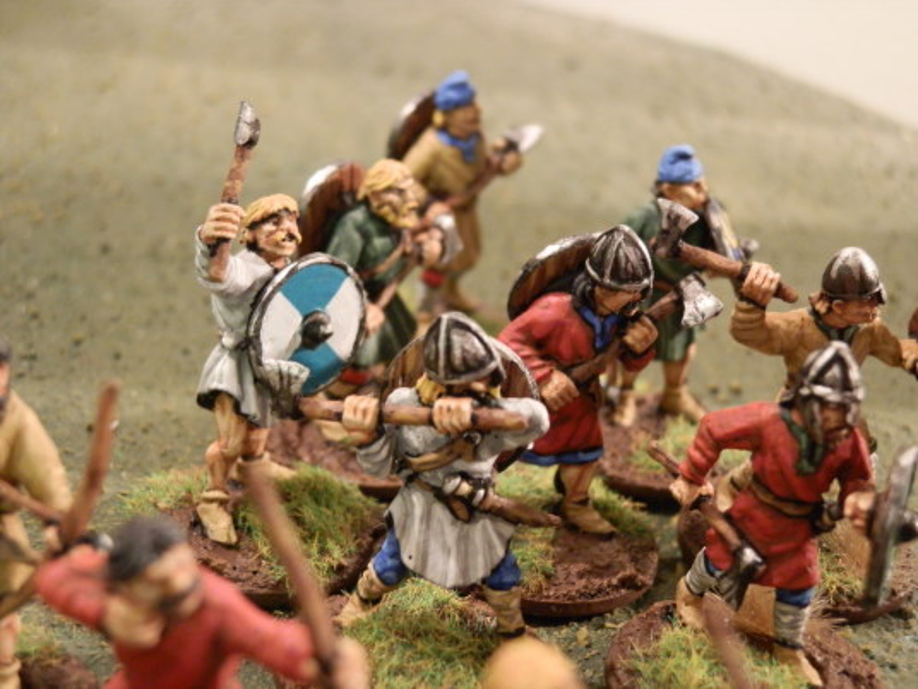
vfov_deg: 24.0
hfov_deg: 31.7
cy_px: 344
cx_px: 459
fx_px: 1618
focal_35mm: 61
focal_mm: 10.99
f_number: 3.7
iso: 320
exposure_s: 1/8
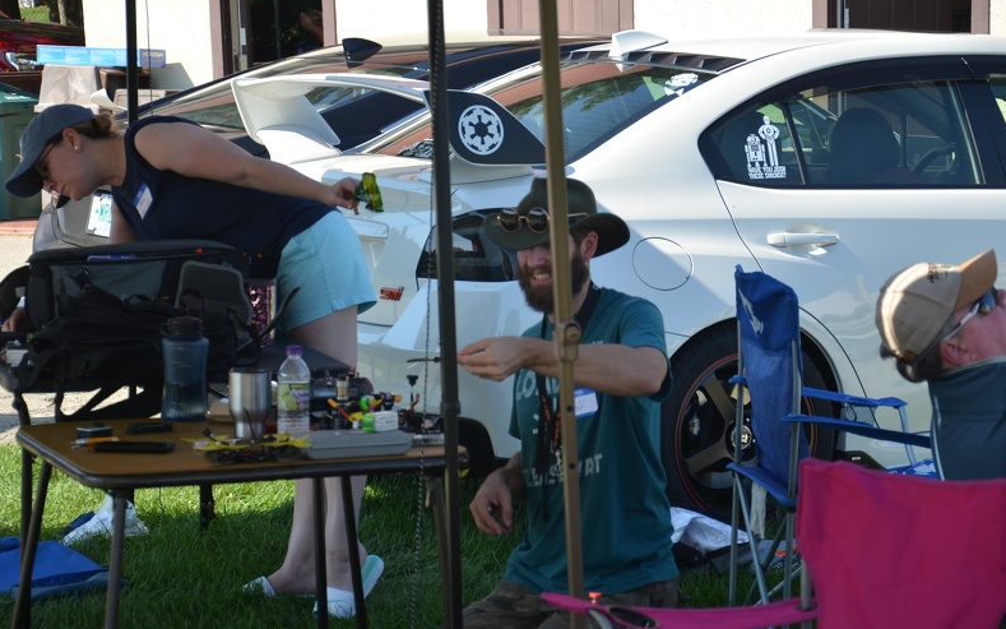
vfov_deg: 13.0
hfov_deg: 20.6
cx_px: 502
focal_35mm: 101
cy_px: 302
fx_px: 2769
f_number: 5.3
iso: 200
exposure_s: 1/400
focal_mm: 66
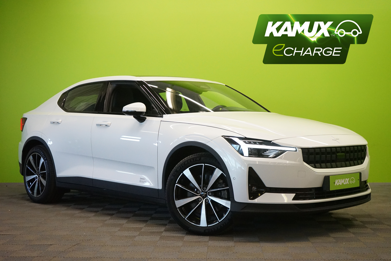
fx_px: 565
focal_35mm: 52
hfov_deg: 38.2
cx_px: 196
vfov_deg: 26.0
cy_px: 130
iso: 6400
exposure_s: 1/500
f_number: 5.6
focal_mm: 52
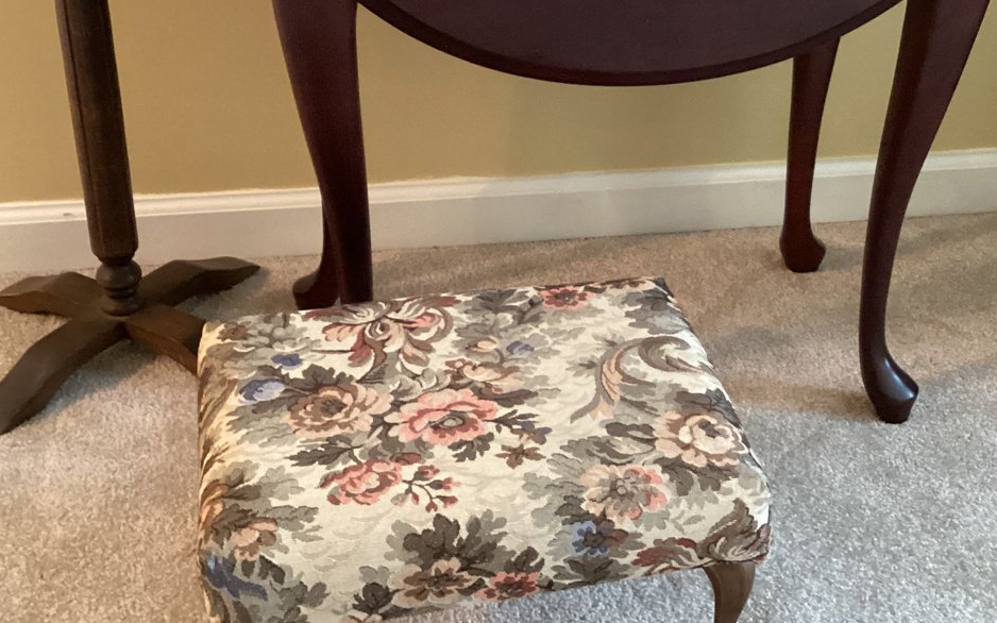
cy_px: 206
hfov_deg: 38.1
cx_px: 573
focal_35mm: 53
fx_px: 1440
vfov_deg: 24.3
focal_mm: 3.3
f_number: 2.4
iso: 640
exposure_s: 1/25
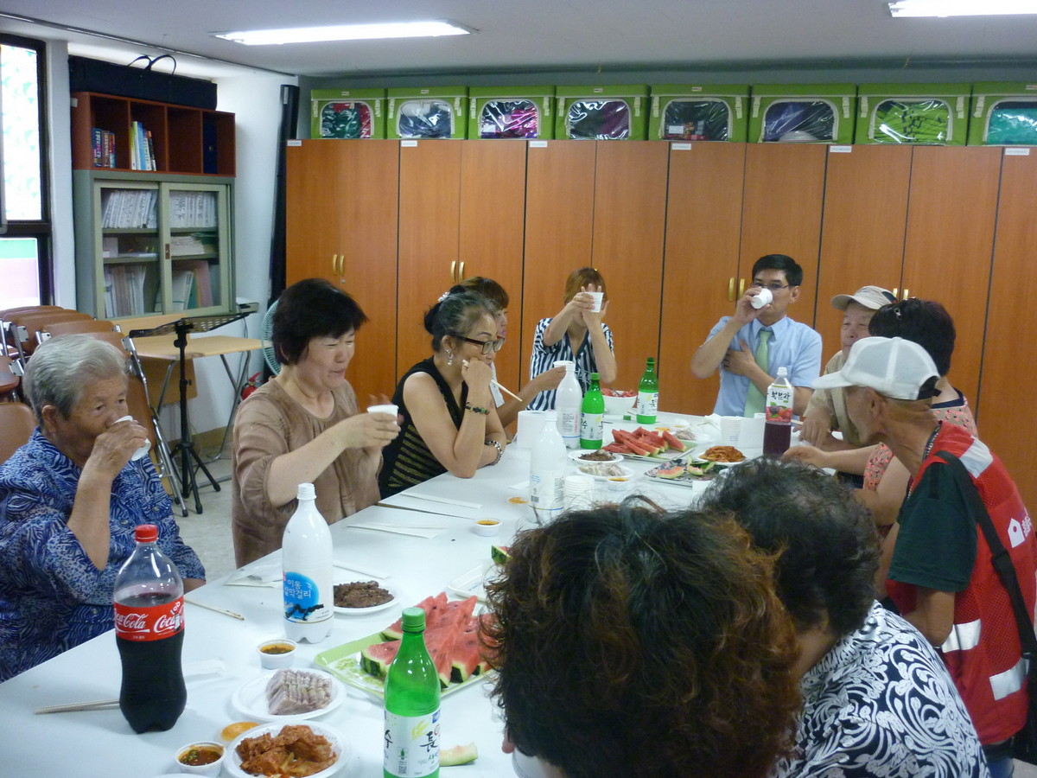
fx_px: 989
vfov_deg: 42.9
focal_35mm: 33
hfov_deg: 55.4
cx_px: 518
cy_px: 389
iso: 320
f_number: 2.8
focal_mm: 5.5
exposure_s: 1/30
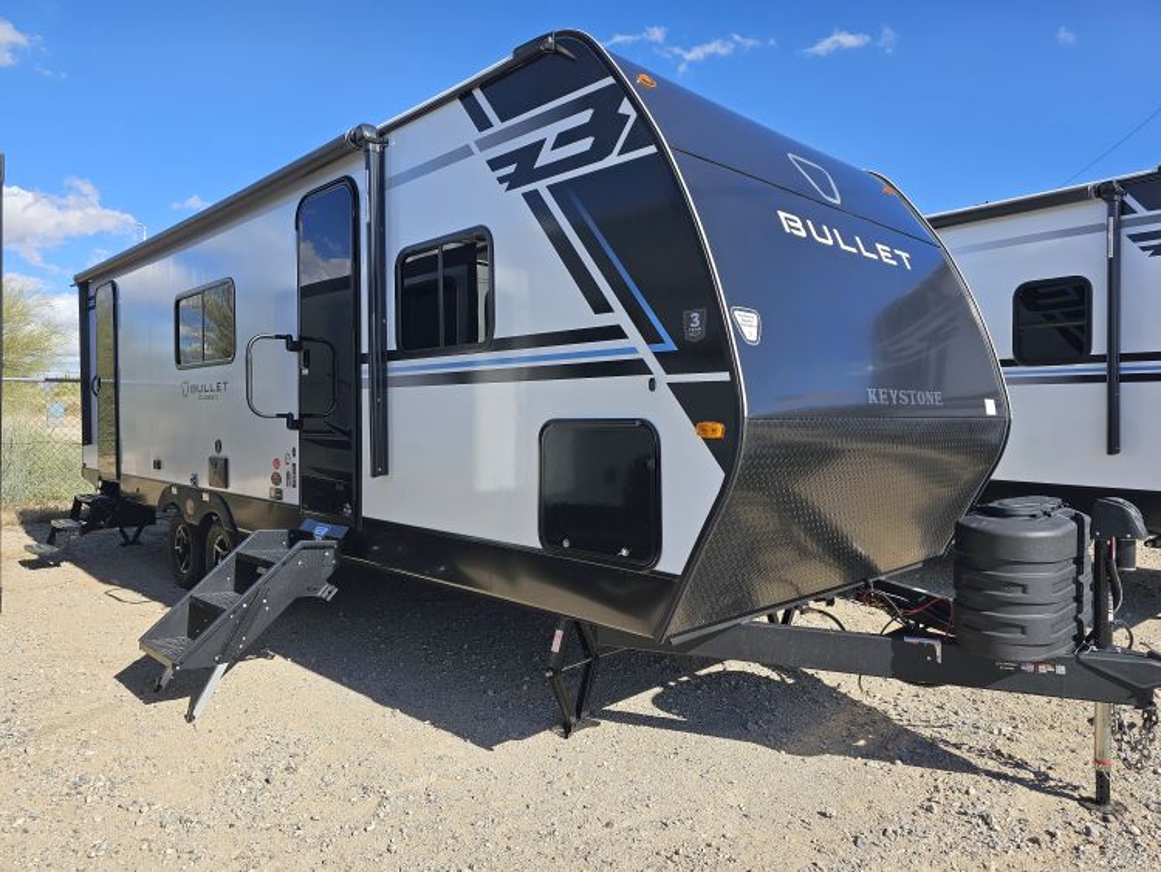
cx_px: 580
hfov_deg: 73.9
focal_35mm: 23
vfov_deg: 58.9
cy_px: 436
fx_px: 772
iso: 10
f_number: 1.7
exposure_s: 1/586
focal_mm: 6.3
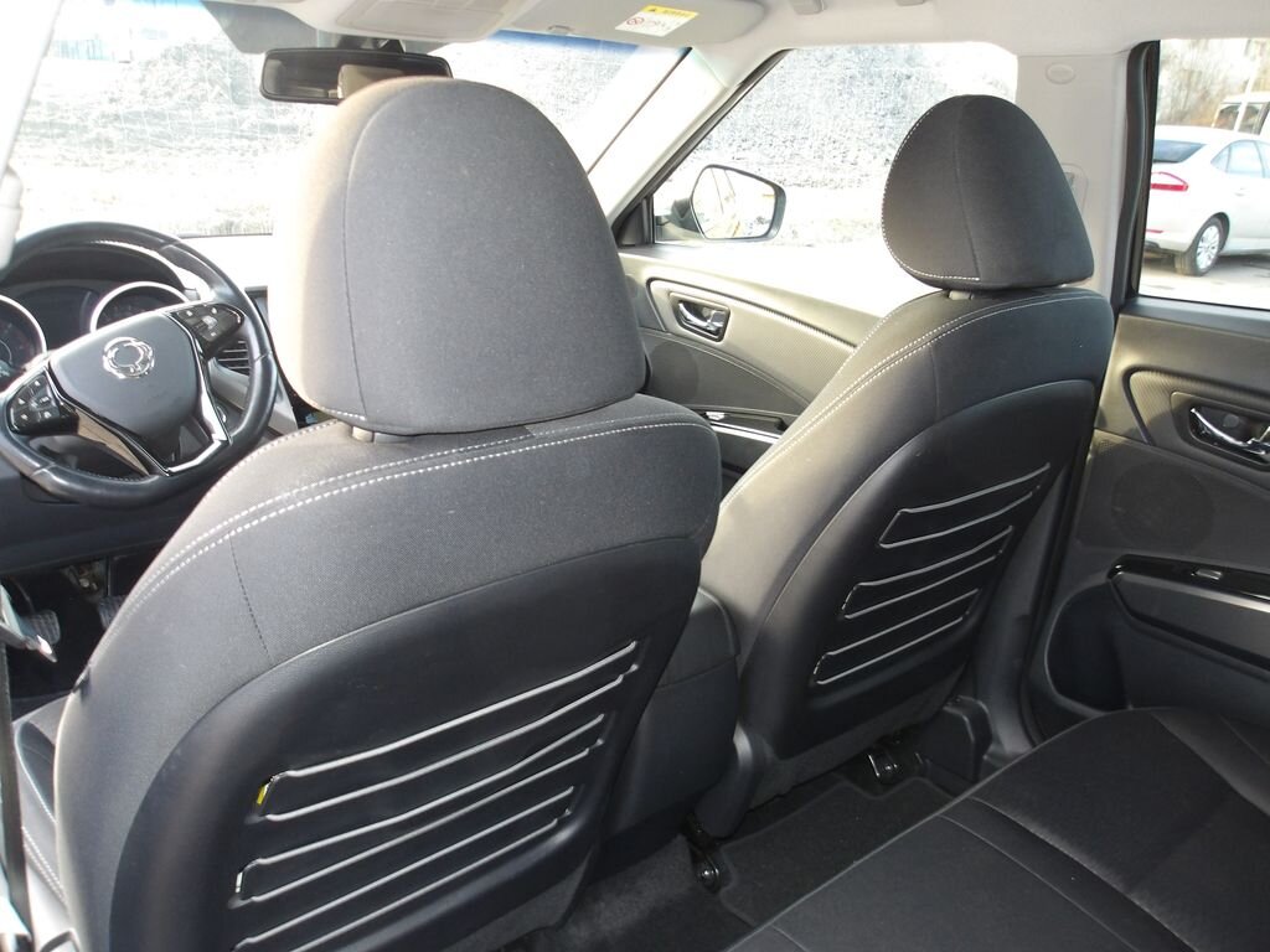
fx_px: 991
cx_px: 635
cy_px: 476
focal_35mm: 27
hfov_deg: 65.3
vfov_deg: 51.4
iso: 200
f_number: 3
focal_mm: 4.9
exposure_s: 1/24
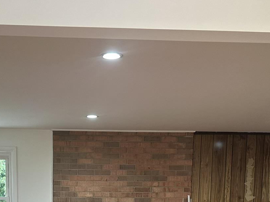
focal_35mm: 60
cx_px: 96
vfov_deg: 22.4
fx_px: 468
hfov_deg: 32.0
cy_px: 246
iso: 160
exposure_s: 1/60
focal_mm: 6.86
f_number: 1.78
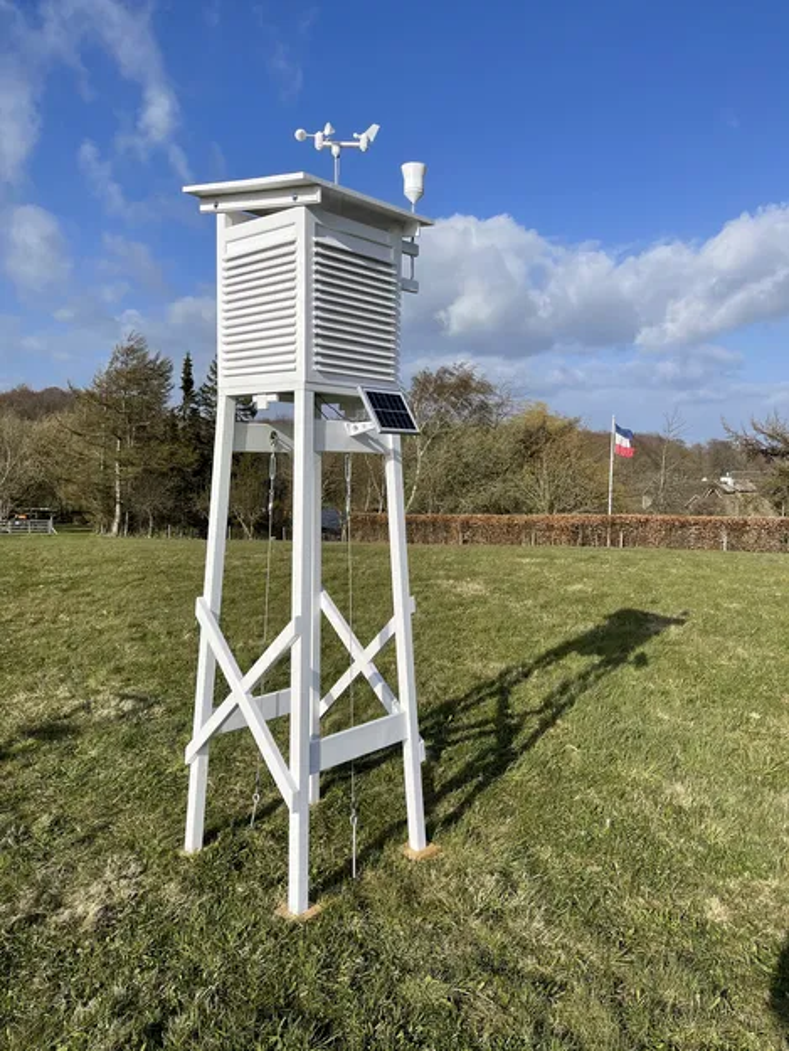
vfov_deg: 67.3
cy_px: 526
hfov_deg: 53.1
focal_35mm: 26
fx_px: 790
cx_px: 394
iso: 32
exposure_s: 1/4348
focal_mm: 5.1
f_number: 1.6
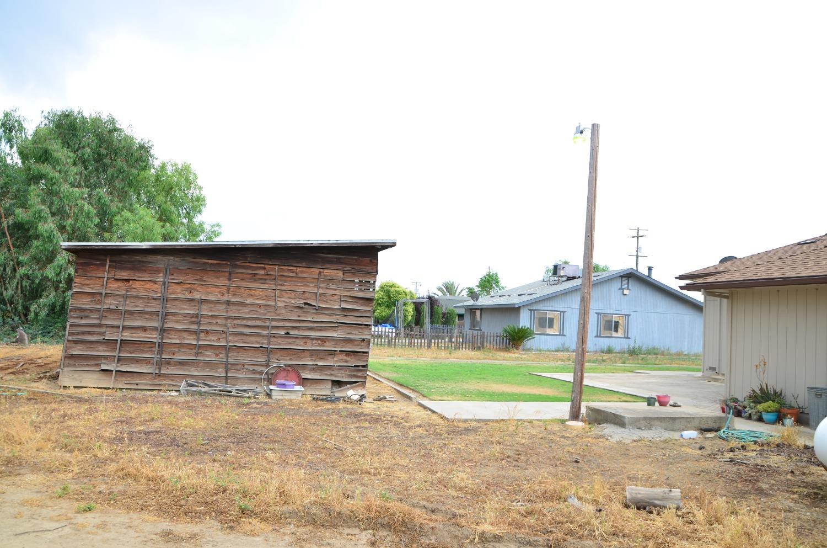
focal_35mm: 26
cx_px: 414
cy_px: 274
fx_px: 584
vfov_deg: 50.2
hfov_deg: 70.6
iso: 100
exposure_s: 1/125
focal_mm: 17
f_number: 6.3
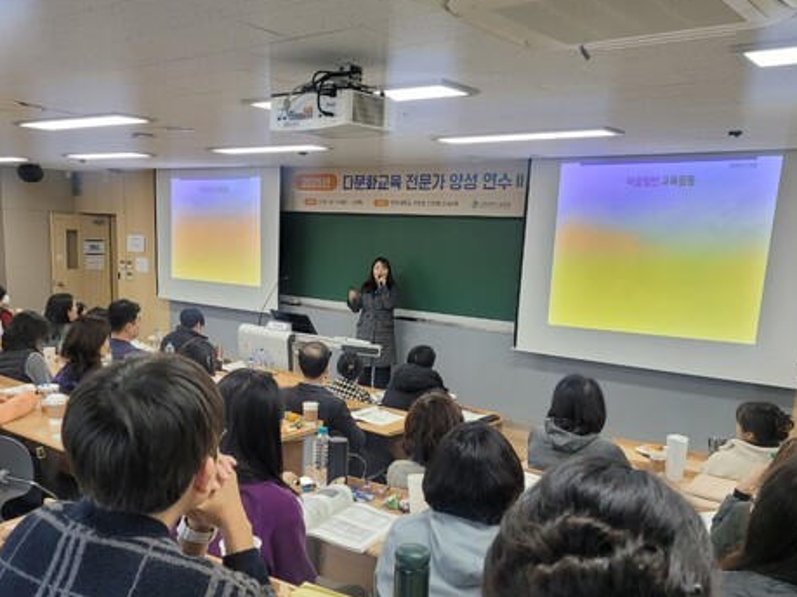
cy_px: 364
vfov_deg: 41.5
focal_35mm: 34
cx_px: 340
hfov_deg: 53.8
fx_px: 783
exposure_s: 1/120
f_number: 1.8
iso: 100
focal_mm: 5.4
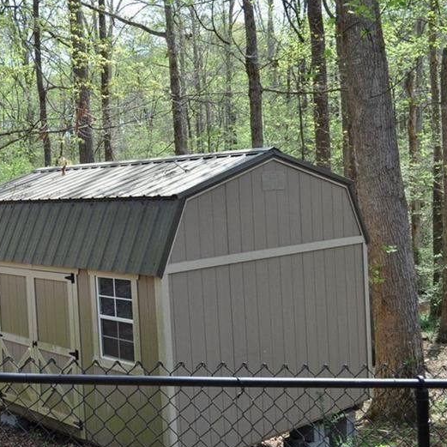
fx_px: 730
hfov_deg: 33.3
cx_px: 112
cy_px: 185
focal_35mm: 50
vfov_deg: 33.9
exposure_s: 1/200
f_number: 7.1
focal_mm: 20
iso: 200
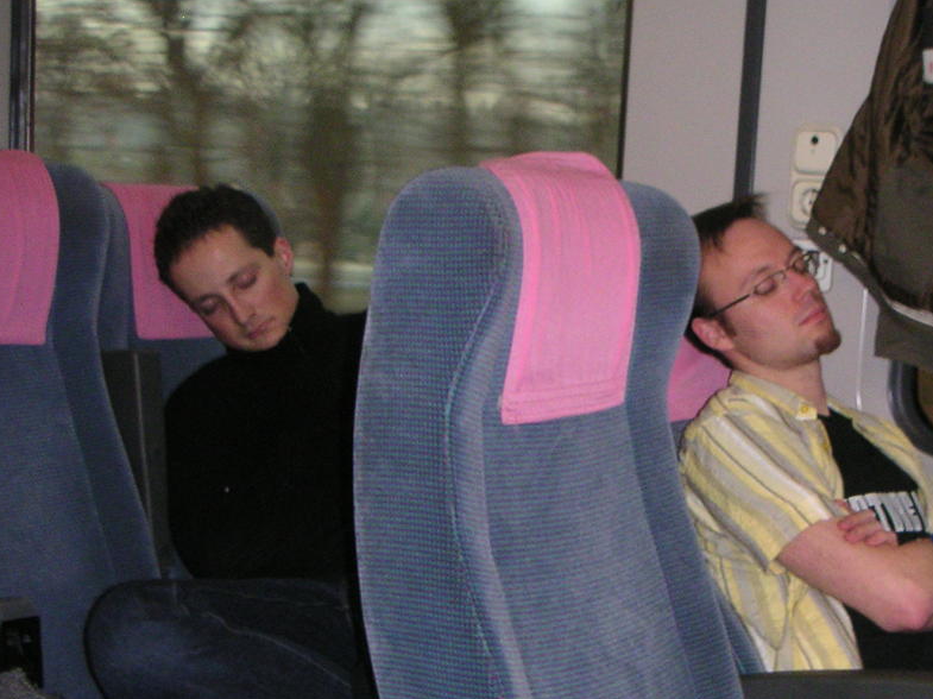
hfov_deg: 31.0
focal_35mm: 62
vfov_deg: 23.5
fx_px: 1670
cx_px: 618
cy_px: 484
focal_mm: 6
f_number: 2.8
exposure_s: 1/45
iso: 160
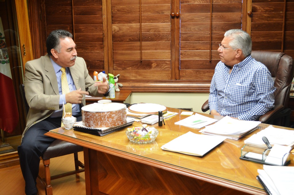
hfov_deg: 41.1
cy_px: 98
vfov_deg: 28.0
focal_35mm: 48
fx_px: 392
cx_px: 147
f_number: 5
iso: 800
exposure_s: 1/40
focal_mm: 32
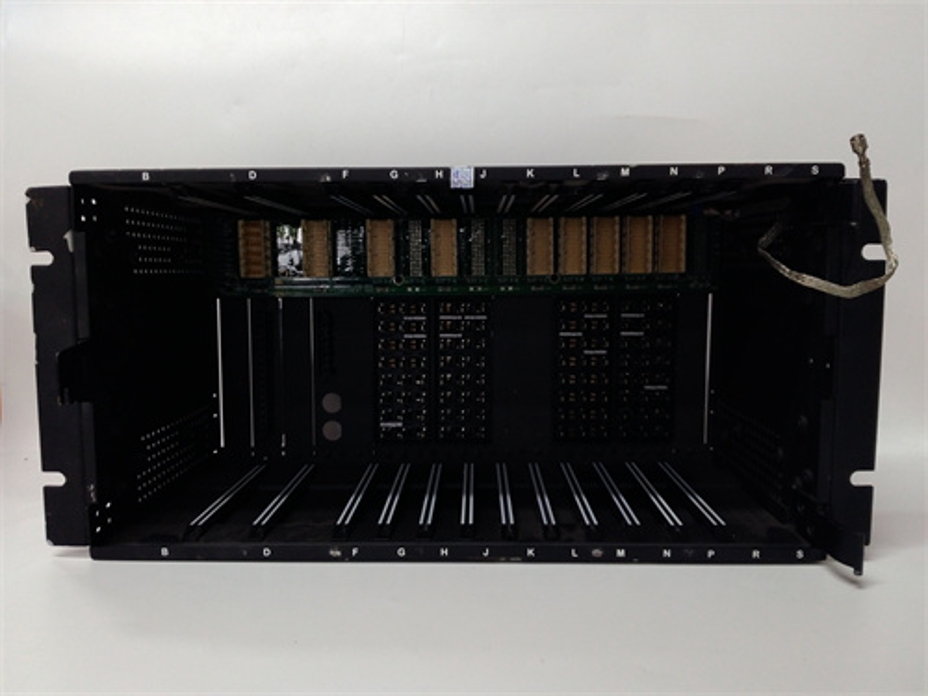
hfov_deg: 65.3
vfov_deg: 51.4
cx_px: 464
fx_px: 724
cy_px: 348
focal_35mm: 27
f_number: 2
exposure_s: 1/33
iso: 224
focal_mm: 3.79
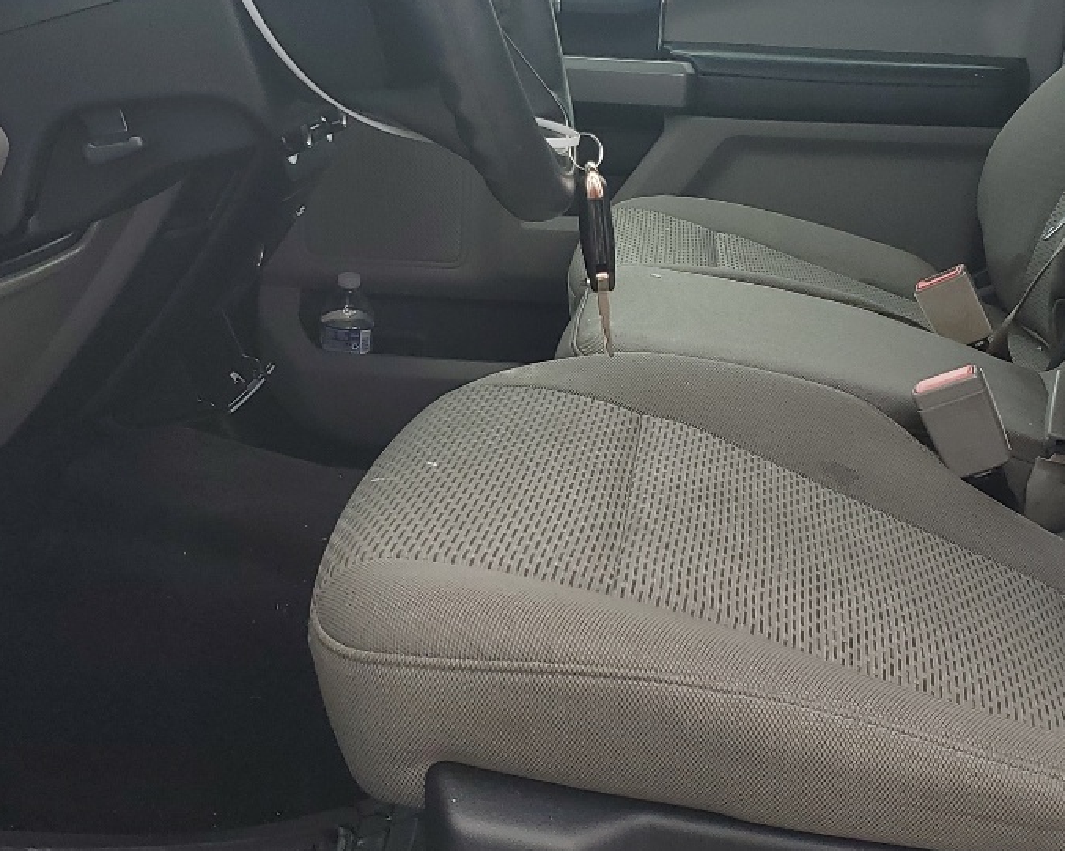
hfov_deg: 31.4
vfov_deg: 25.3
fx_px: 1890
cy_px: 330
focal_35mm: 60
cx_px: 599
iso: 50
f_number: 1.5
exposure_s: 1/909
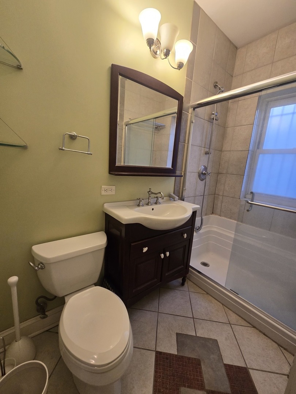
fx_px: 148
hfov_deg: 89.9
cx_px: 148
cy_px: 197
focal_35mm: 13
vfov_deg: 106.2
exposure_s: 1/60
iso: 250
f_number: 2.2
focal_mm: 2.2
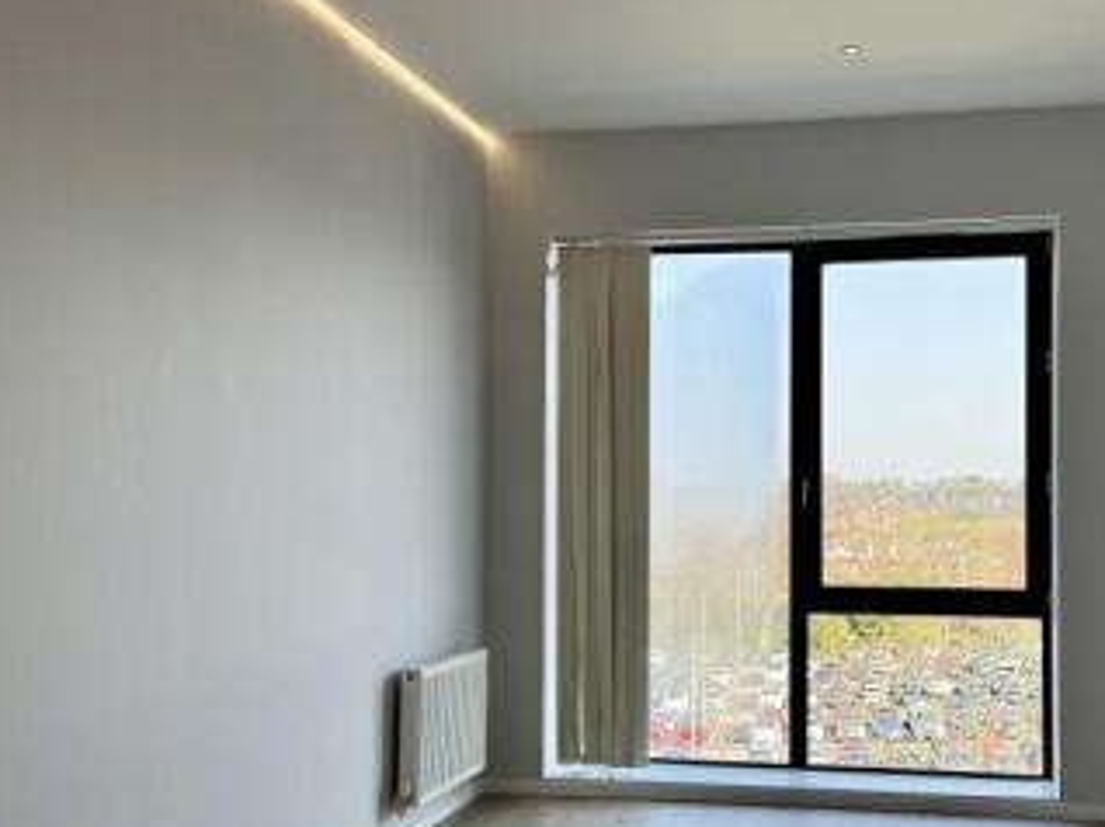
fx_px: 1403
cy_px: 467
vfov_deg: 32.8
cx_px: 690
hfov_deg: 42.7
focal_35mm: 44
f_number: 1.78
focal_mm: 6.76
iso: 80
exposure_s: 1/309
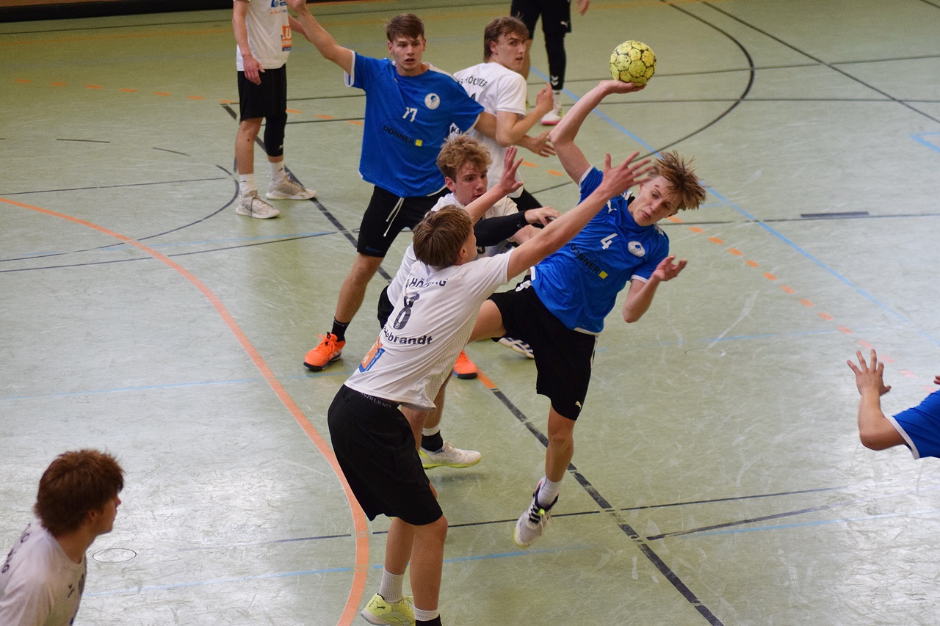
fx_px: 3329
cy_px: 313
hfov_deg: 16.1
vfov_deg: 10.8
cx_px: 470
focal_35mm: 128
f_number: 4
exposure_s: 1/500
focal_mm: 85
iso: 1600
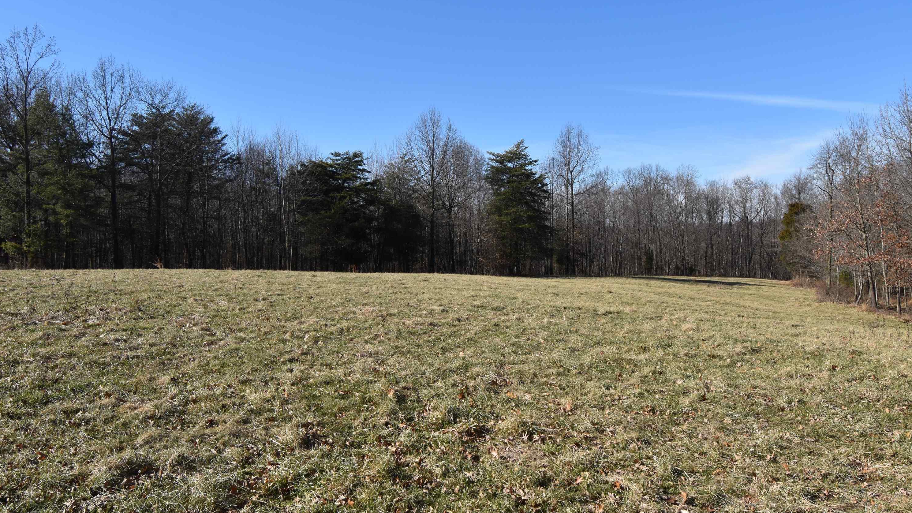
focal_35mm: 28
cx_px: 467
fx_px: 666
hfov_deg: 68.8
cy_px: 248
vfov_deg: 42.1
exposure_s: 1/400
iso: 200
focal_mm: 17
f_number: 10
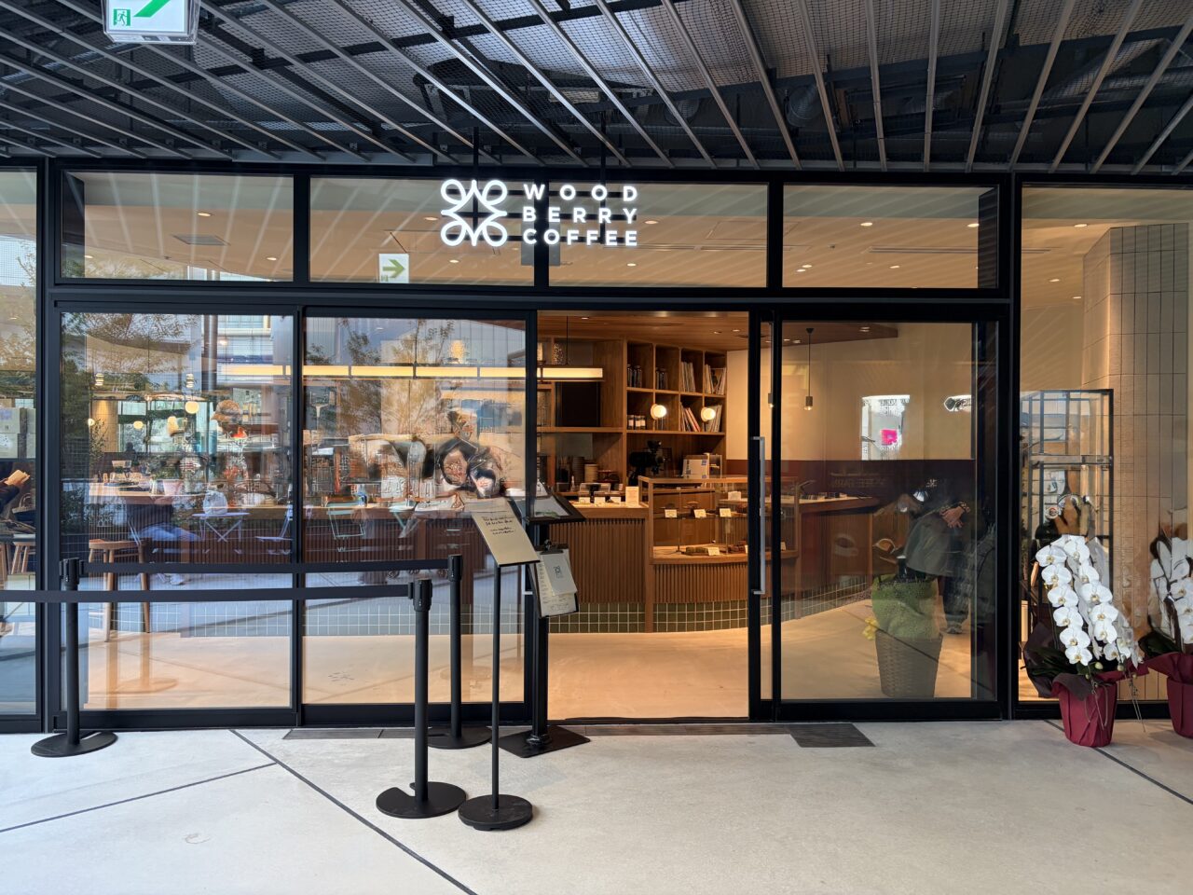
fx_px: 896
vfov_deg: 53.1
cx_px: 596
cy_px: 448
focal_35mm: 26
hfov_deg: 67.3
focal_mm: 5.96
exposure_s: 1/100
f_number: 1.6
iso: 100
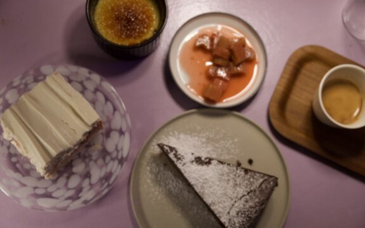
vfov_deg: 29.2
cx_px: 182
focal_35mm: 44
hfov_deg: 45.3
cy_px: 117
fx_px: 438
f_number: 3.2
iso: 1250
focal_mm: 28.9
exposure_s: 1/42
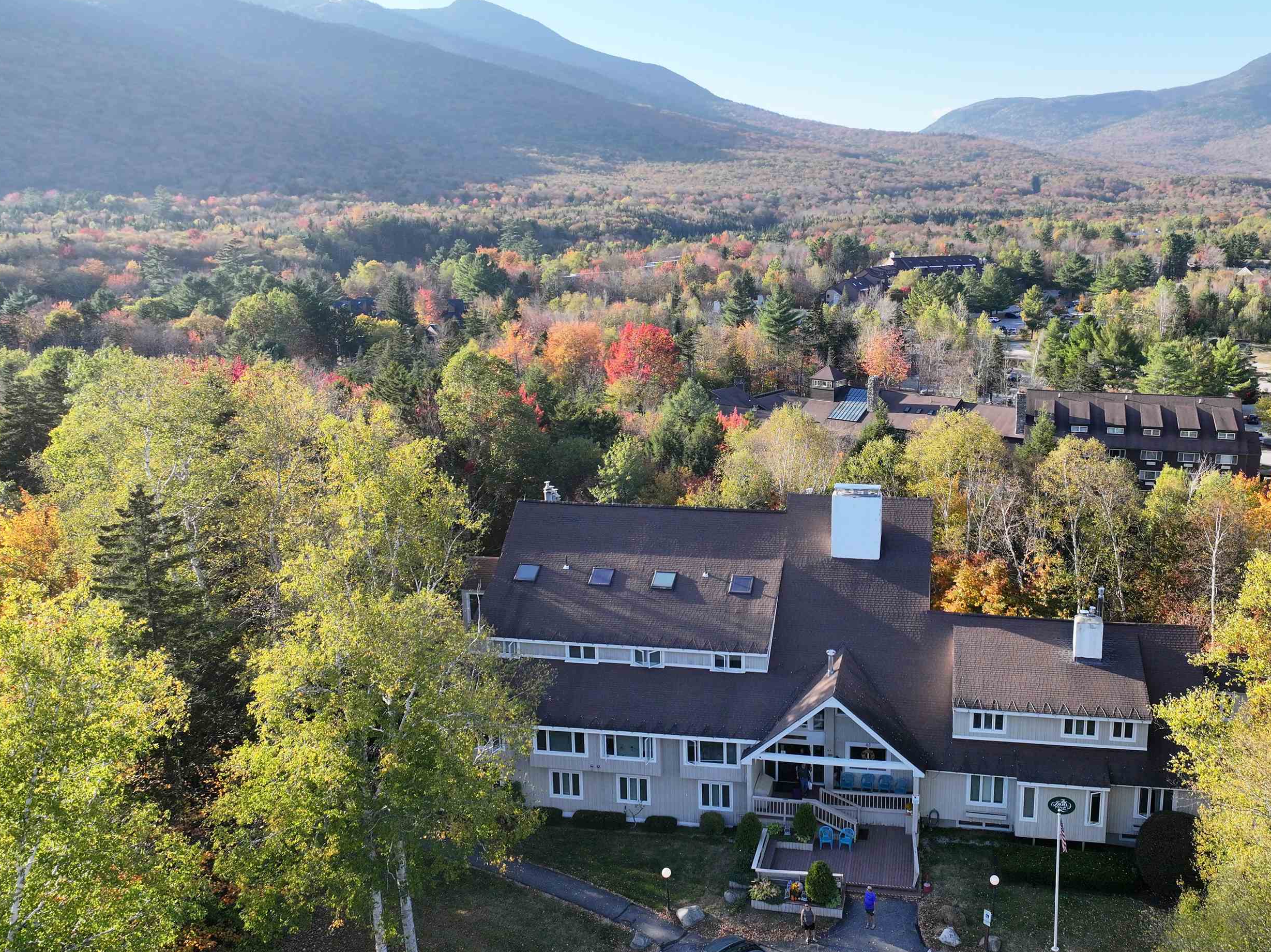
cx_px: 779
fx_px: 1101
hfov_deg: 59.4
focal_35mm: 30
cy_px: 433
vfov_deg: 46.7
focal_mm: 12.29
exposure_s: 1/1000
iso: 280
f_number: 2.8
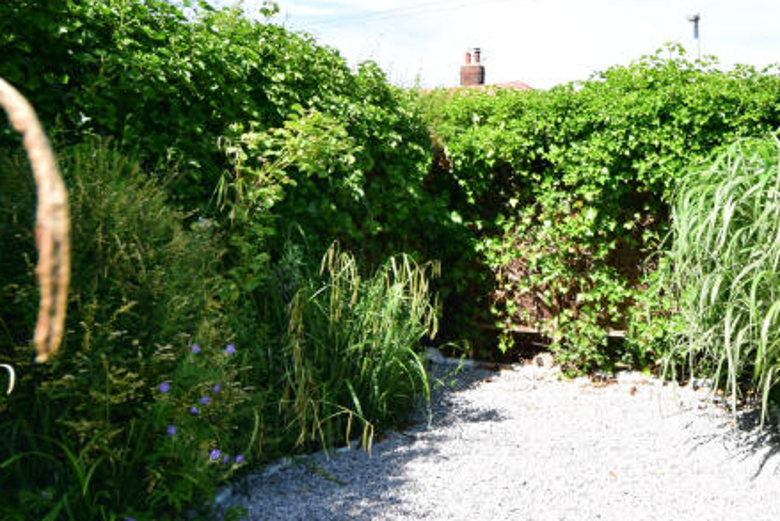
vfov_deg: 37.9
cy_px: 244
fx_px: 759
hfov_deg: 51.9
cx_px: 593
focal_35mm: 35
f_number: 10
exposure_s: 1/250
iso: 250
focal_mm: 10
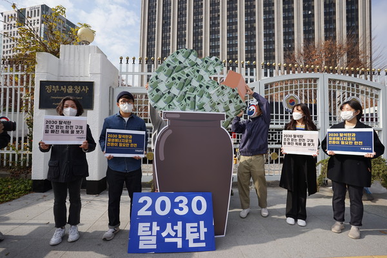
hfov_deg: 93.3
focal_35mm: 17
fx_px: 183
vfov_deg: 70.4
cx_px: 194
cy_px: 129
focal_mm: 17
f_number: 7.1
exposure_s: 1/250
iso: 100
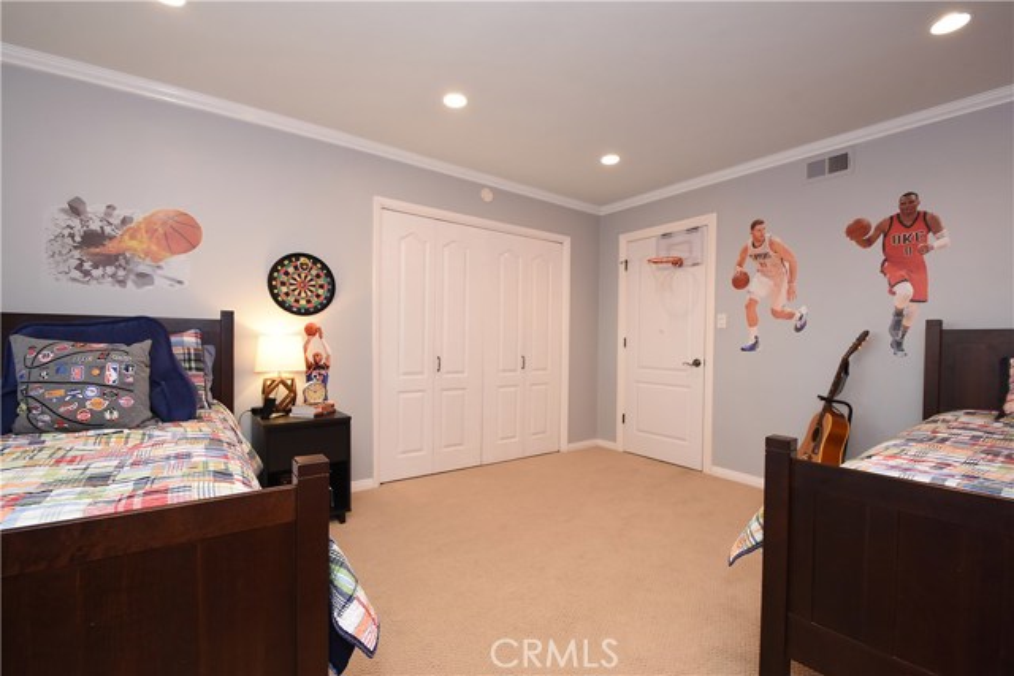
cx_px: 507
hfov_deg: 100.4
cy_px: 338
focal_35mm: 15
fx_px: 423
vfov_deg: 77.4
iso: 800
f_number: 8
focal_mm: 10
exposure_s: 1/40
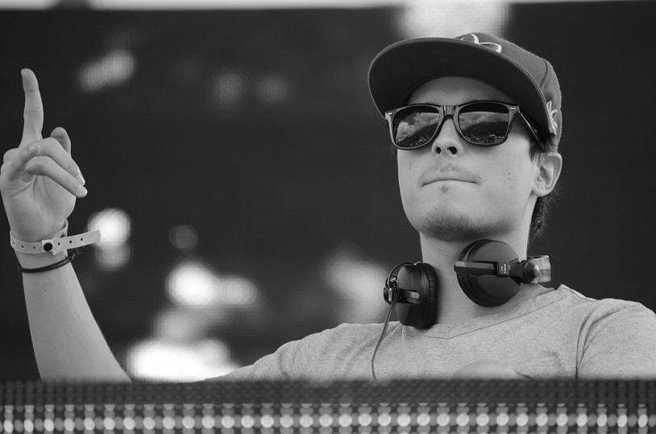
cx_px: 328
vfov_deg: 3.3
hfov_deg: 4.9
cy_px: 217
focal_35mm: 420
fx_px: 7637
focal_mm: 280
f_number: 5.6
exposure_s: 1/640
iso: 800
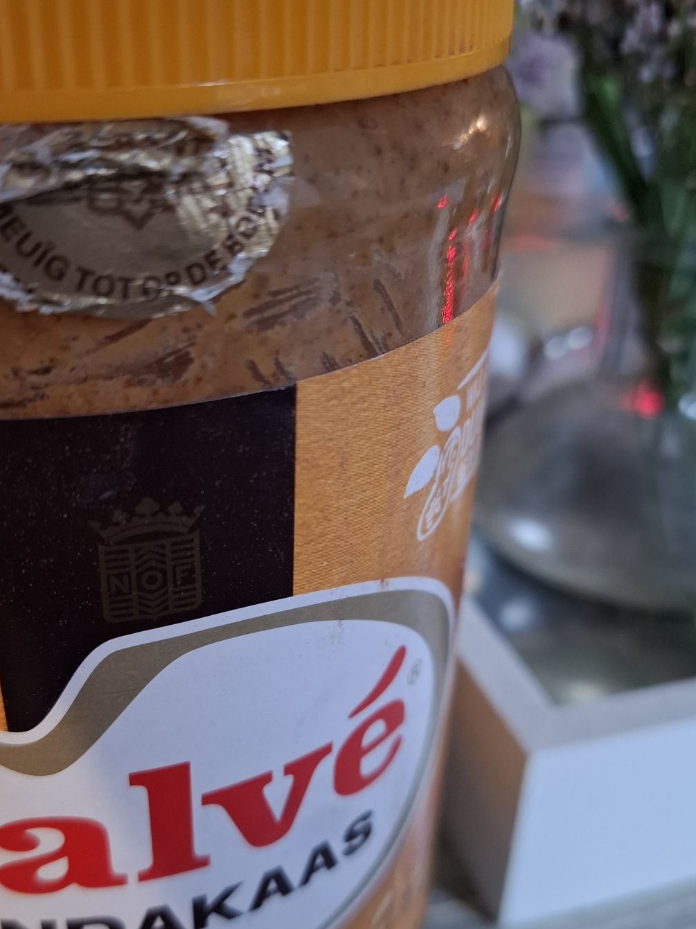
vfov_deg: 52.5
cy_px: 531
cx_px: 307
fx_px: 939
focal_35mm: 35
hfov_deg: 40.6
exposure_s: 1/25
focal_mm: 5.54
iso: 500
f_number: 1.8
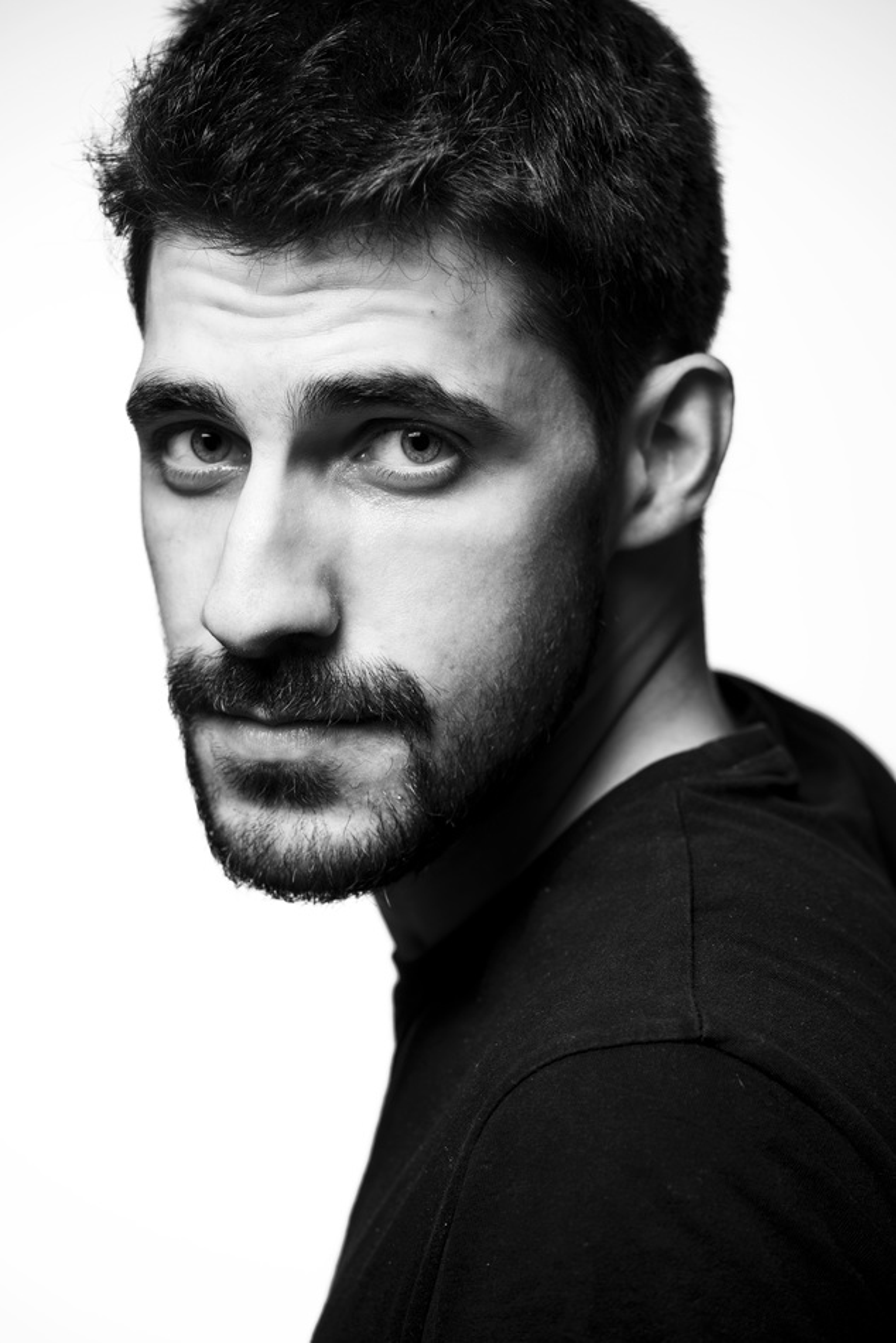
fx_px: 6043
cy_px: 672
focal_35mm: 162
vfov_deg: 12.7
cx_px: 448
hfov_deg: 8.5
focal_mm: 162
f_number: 5
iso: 100
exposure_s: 1/200
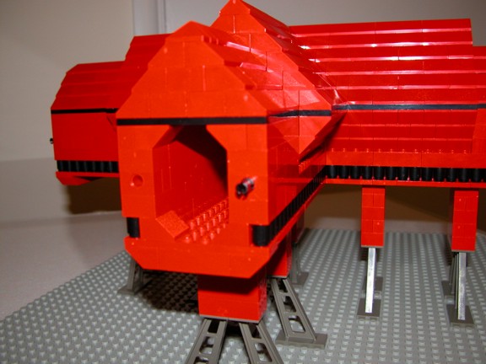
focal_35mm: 34
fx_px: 477
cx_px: 243
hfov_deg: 54.0
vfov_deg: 41.8
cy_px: 182
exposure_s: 1/60
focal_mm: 8.9
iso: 100
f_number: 2.8
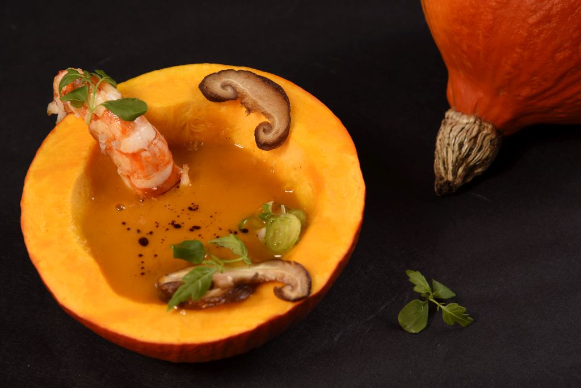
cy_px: 194
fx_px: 1938
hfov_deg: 17.1
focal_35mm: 120
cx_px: 290
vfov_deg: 11.4
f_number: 11
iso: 100
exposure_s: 1/60
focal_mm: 120
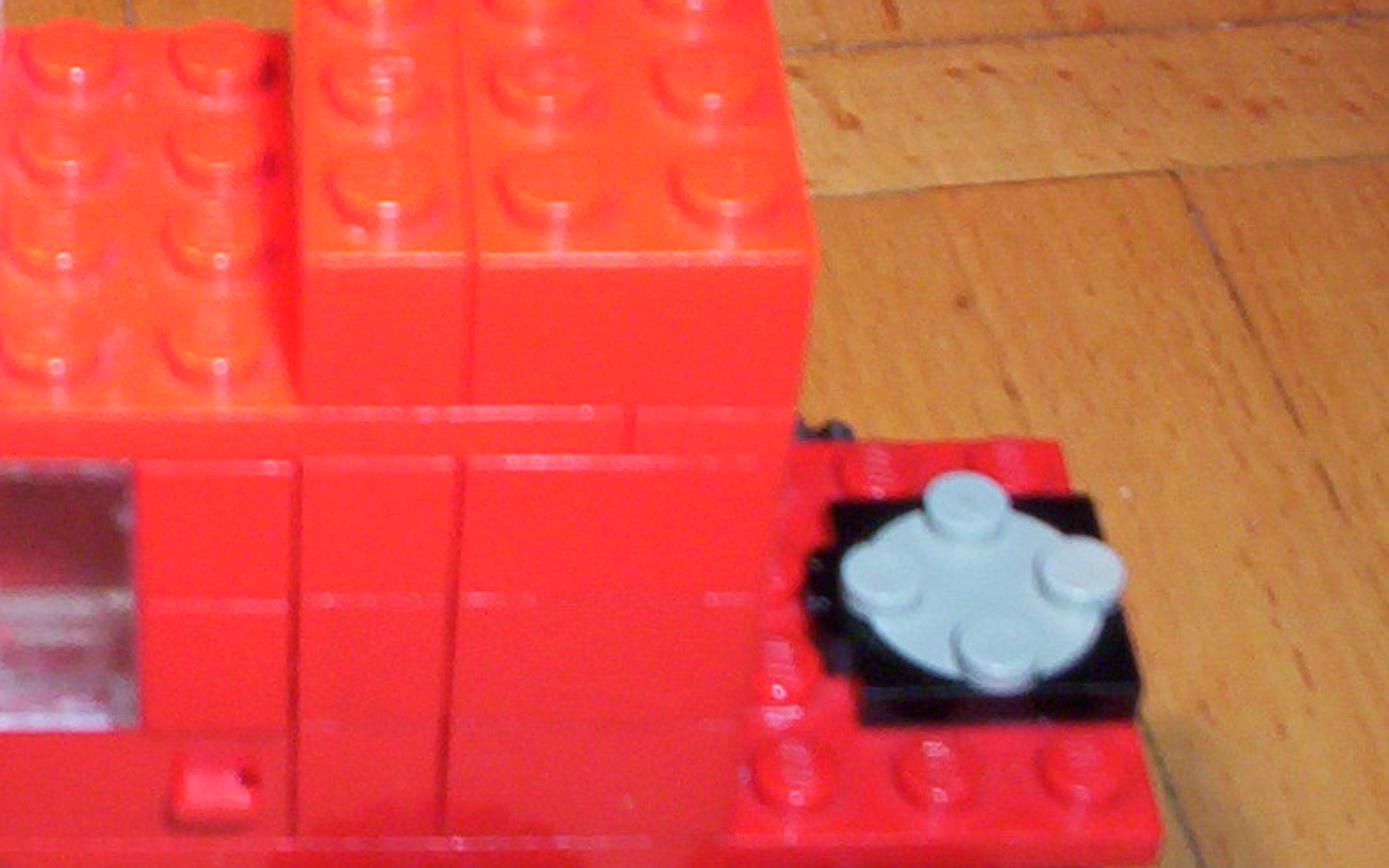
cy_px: 544
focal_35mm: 84
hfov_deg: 24.2
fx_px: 3180
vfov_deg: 15.5
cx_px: 234
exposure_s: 1/60
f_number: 4.5
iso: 140
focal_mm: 4.99
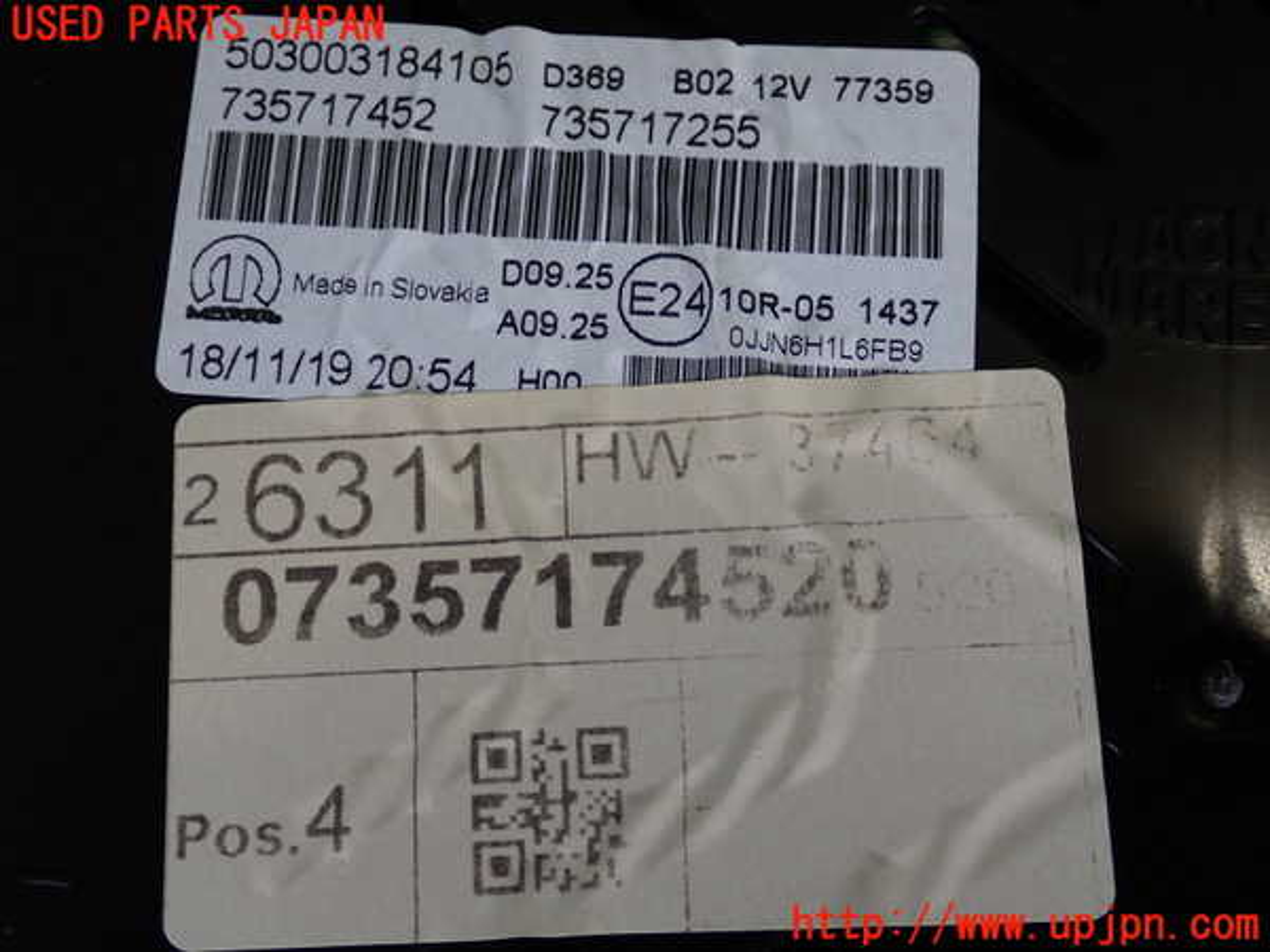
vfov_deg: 30.9
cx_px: 635
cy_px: 476
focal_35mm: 47
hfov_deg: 40.4
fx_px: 1724
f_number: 3.1
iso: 200
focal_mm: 8.4
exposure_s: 1/80
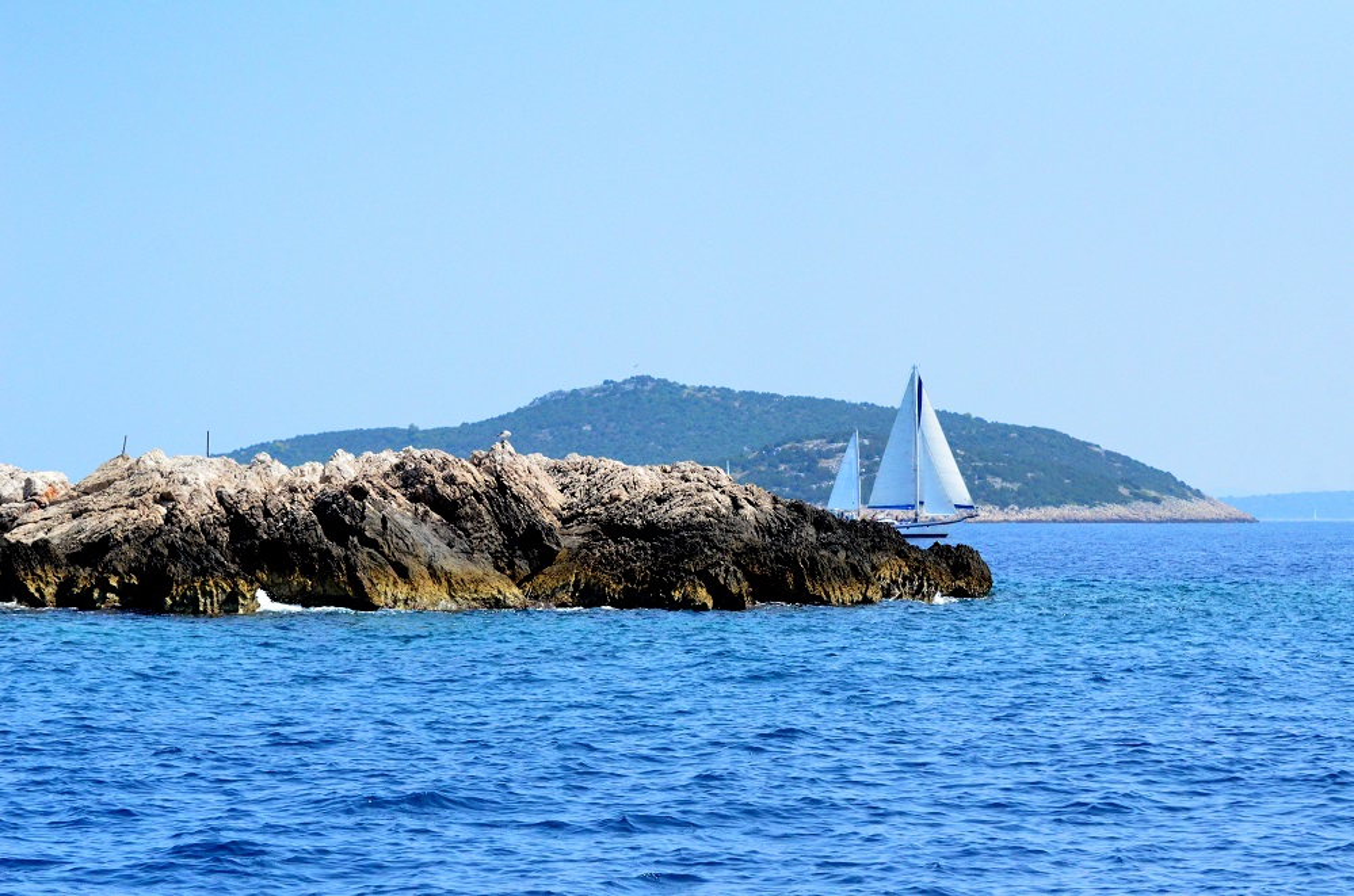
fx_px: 3940
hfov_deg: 19.5
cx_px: 677
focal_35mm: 105
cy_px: 448
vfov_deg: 13.0
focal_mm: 70
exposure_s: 1/8000
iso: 3600
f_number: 6.3
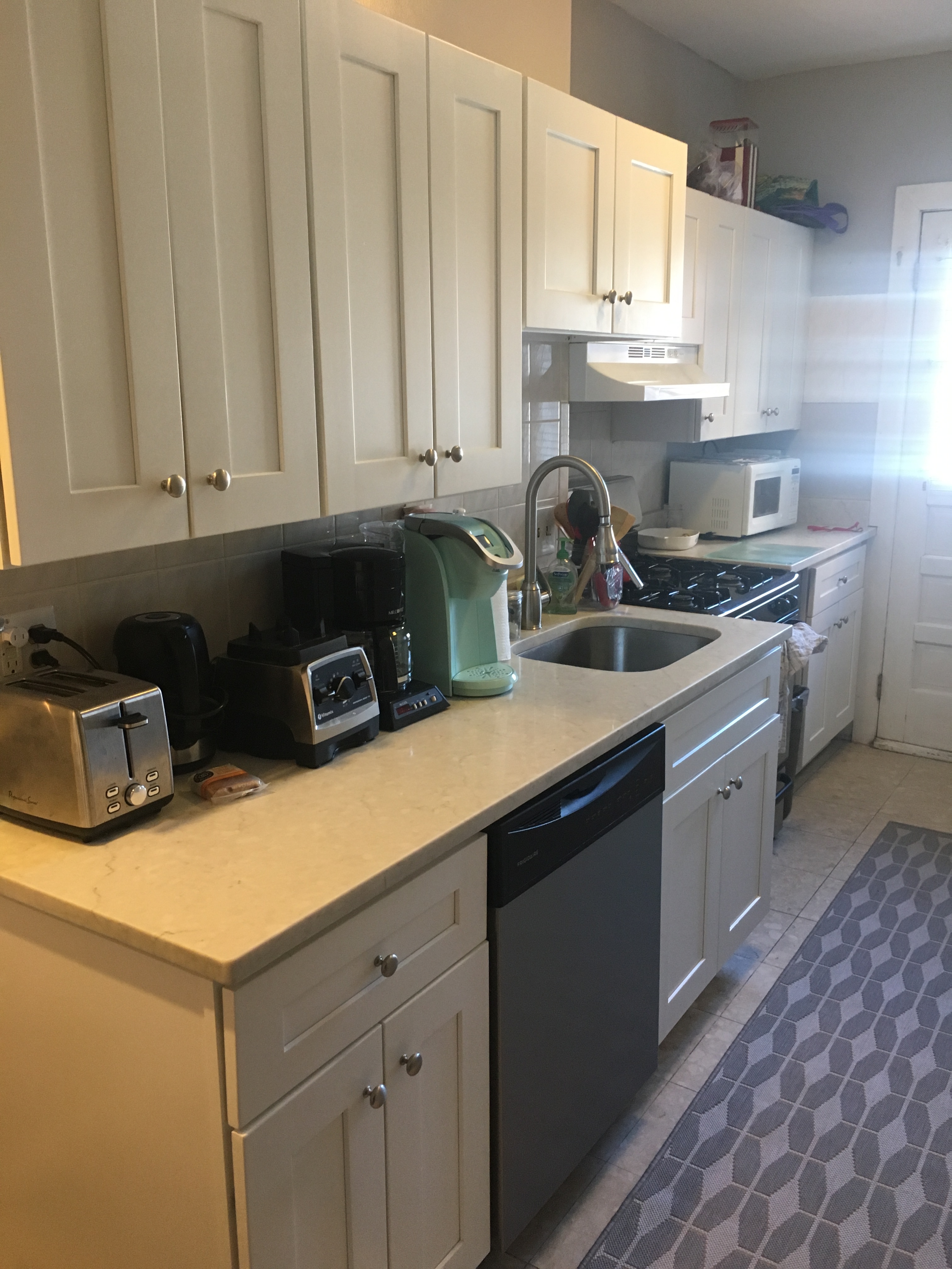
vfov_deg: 61.7
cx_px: 476
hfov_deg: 48.2
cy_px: 634
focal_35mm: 29
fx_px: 1063
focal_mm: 4.15
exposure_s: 1/30
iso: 125
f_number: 2.2
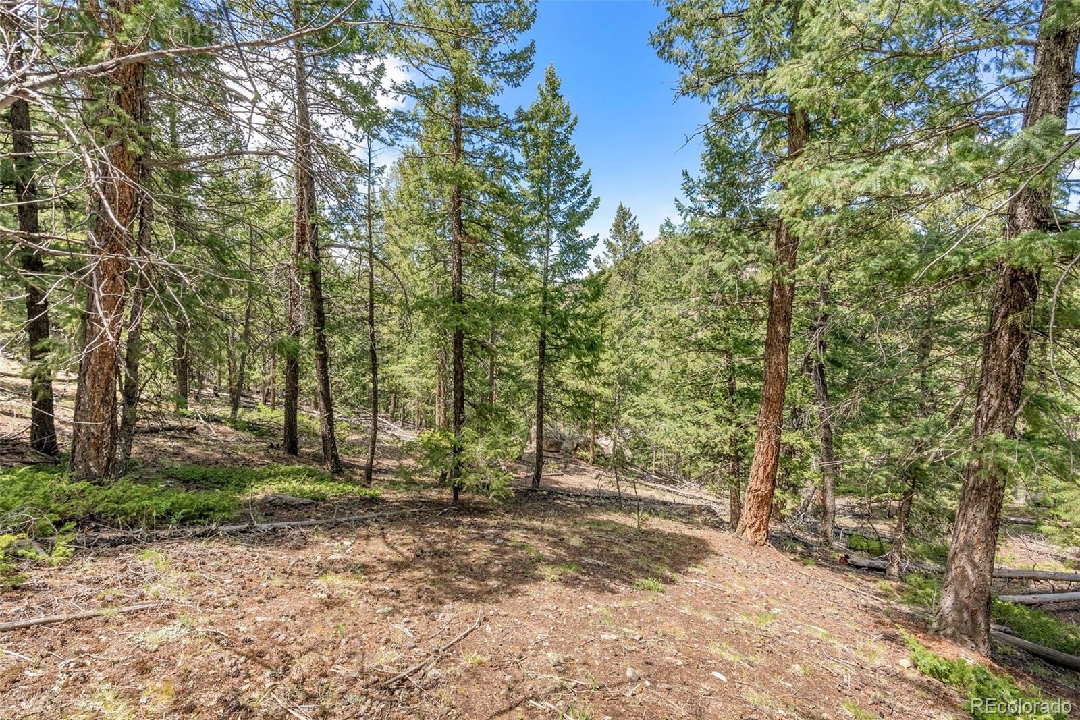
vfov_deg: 73.8
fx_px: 480
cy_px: 360
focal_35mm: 16
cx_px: 540
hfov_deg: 96.7
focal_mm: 16
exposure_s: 1/30
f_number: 11
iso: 320
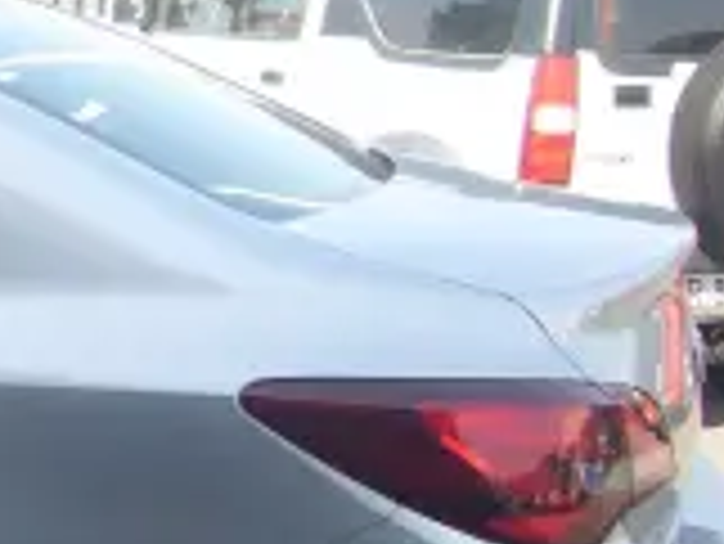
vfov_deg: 13.4
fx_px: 2323
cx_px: -531
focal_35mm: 111
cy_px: 256
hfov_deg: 15.5
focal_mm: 4.6
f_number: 2.8
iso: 80
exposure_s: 1/250
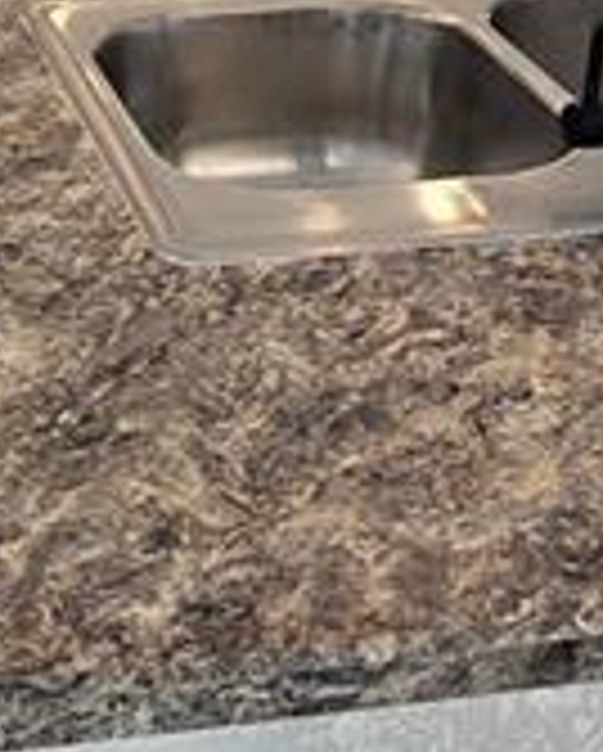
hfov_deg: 16.7
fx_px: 2026
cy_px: -419
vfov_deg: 18.3
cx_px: 86
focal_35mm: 91
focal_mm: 2.2
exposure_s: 1/60
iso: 64
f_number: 2.2
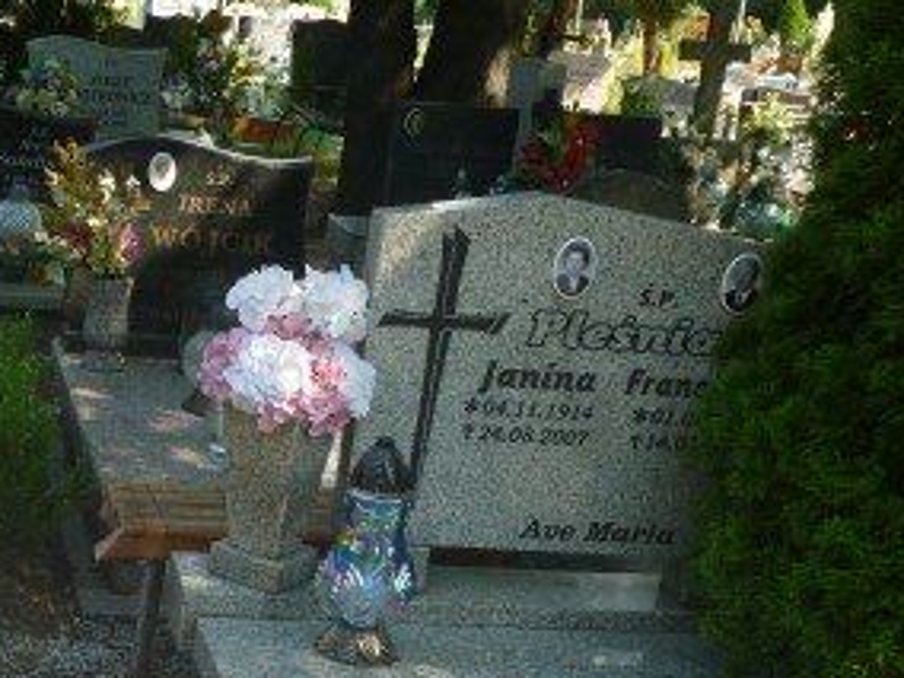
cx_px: 67
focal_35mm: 63
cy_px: 710
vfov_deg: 22.2
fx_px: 1645
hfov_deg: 29.3
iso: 100
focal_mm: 5
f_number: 3.3
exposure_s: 1/200
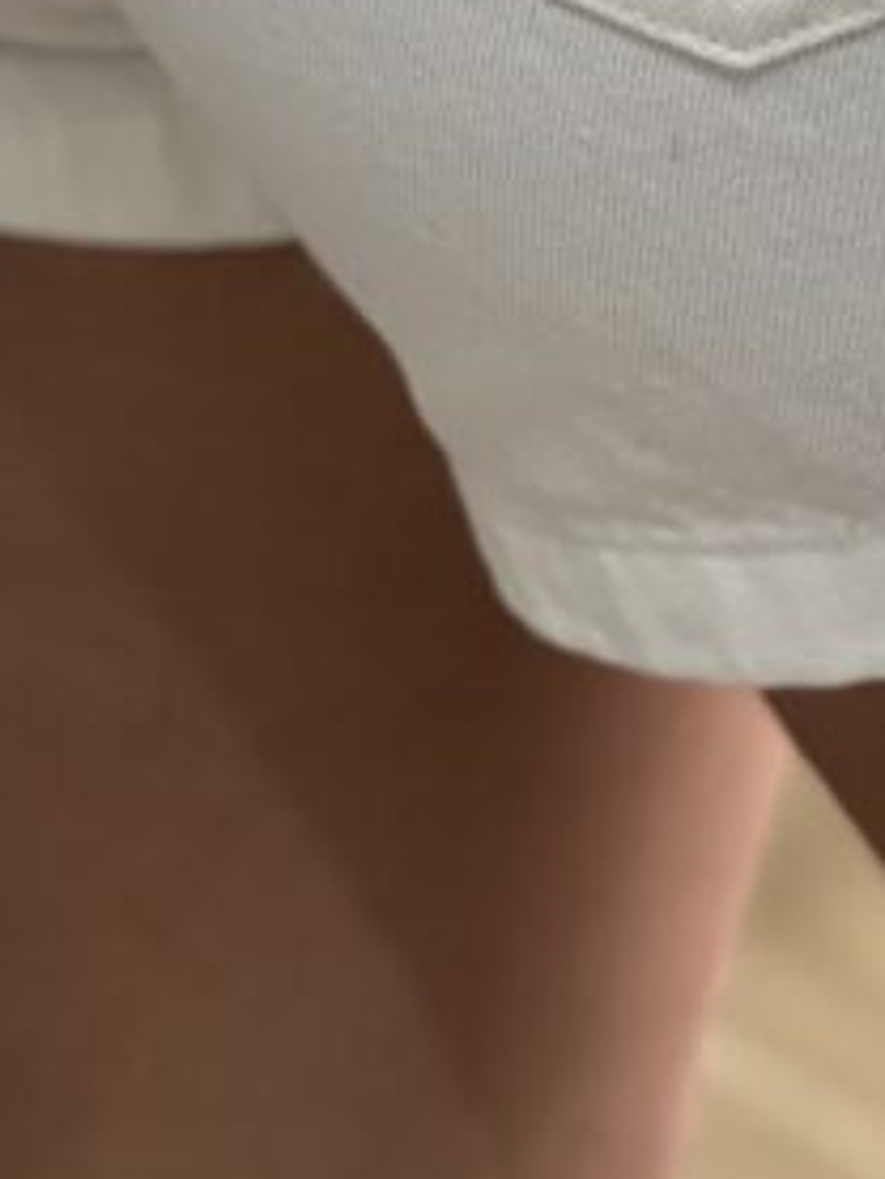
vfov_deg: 7.6
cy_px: -185
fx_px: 8822
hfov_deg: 5.7
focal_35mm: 259
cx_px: 694
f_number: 2.8
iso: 125
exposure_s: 1/120
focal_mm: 9
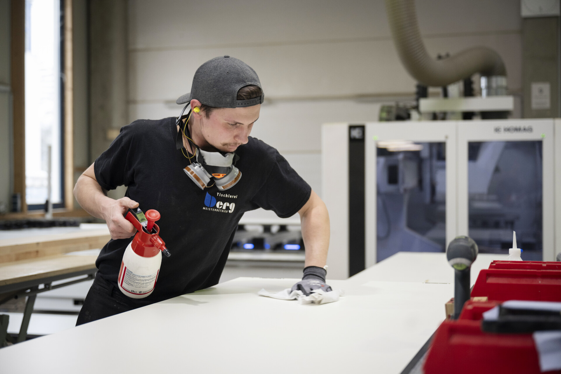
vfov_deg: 26.0
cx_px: 280
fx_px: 810
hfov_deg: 38.2
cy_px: 187
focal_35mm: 52
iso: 800
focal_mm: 52
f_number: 2.8
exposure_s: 1/640
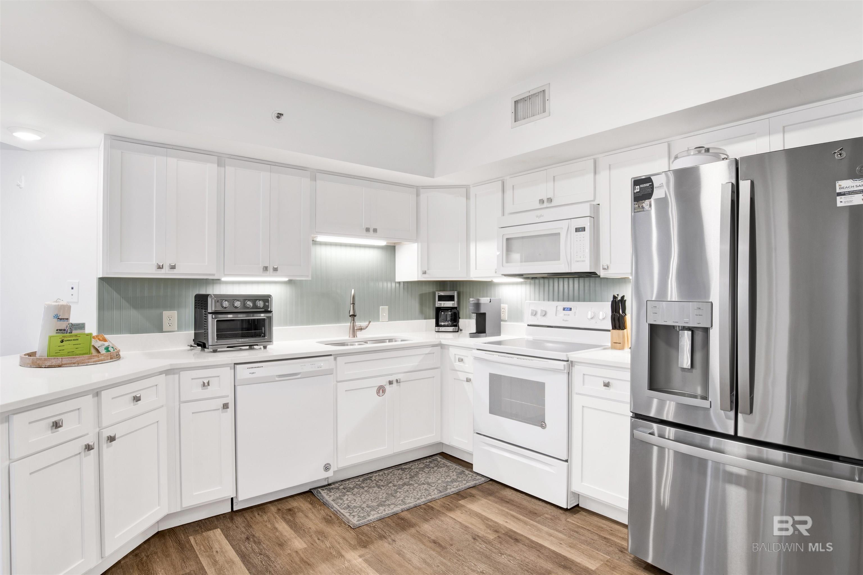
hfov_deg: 90.0
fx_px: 431
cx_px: 432
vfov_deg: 67.4
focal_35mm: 18
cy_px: 288
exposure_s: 1/3
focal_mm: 18
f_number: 11
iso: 200
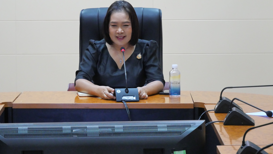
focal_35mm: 157
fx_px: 1137
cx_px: 112
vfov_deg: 7.7
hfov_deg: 13.7
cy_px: 44
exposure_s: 1/30
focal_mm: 60
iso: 3200
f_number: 5.6
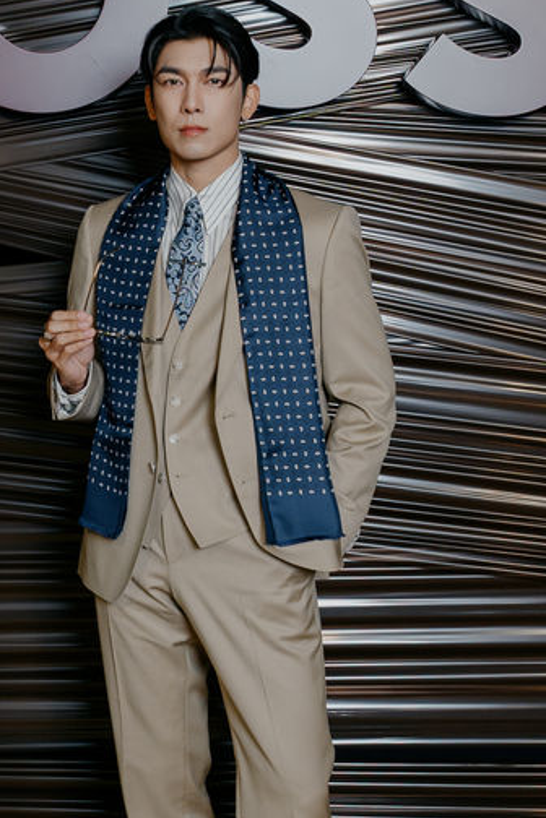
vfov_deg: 32.8
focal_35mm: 61
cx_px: 122
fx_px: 1388
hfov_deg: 22.0
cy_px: 355
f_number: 5
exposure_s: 1/125
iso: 800
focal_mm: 24
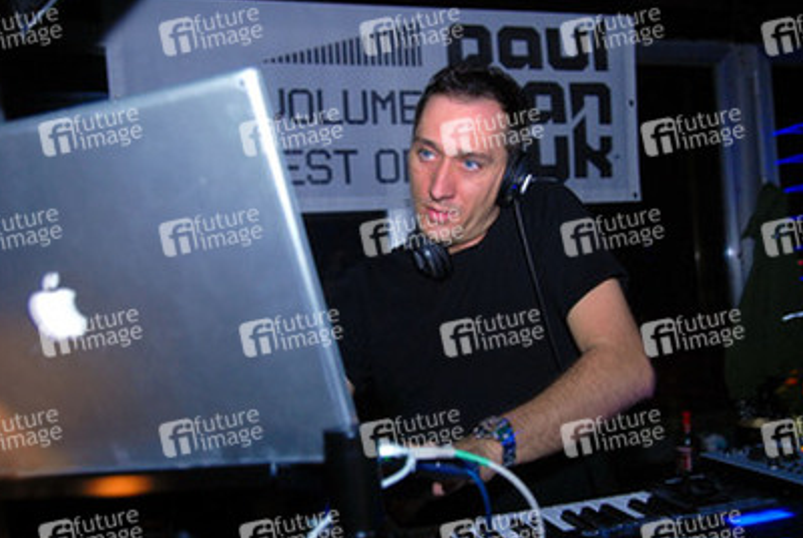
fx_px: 827
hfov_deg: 51.8
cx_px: 436
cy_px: 283
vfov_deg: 36.0
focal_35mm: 37
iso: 400
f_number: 3.5
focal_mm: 22
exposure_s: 1/5
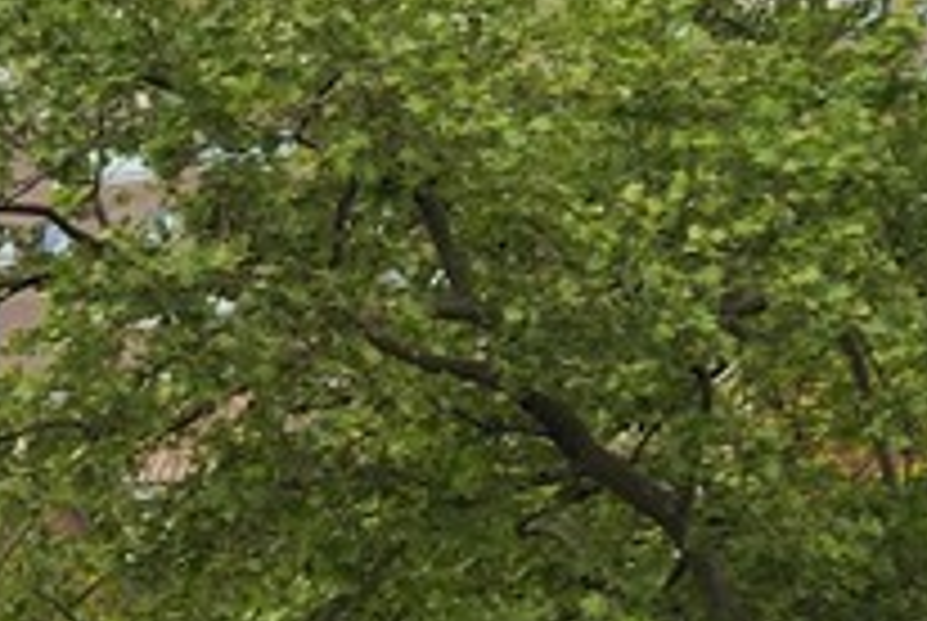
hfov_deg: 6.3
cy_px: 1454
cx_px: -2578
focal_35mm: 279
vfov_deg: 4.8
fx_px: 7194
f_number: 7.1
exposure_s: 1/160
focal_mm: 36
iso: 400
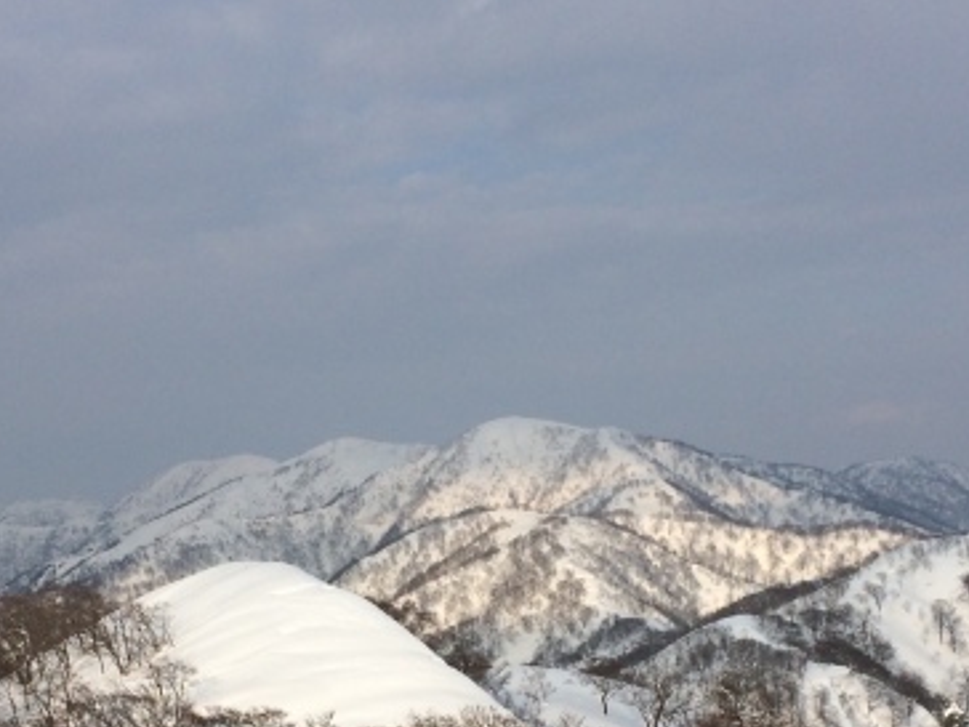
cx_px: 442
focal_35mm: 66
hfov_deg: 29.4
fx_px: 1848
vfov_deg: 21.8
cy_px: 626
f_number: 2.2
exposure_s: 1/3731
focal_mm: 4.12
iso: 32
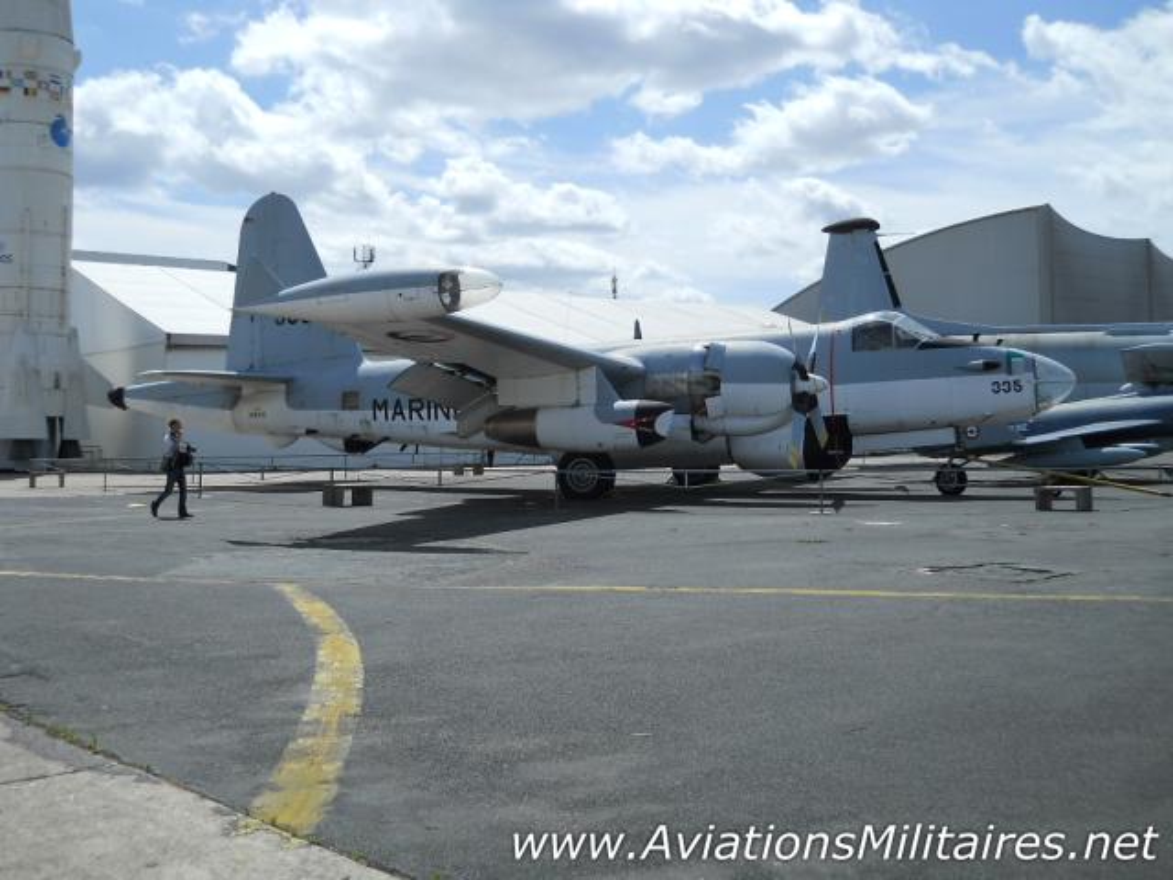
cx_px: 586
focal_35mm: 41
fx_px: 1389
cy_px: 440
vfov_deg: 35.1
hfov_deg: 45.8
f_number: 5.5
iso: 80
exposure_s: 1/500
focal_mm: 6.72
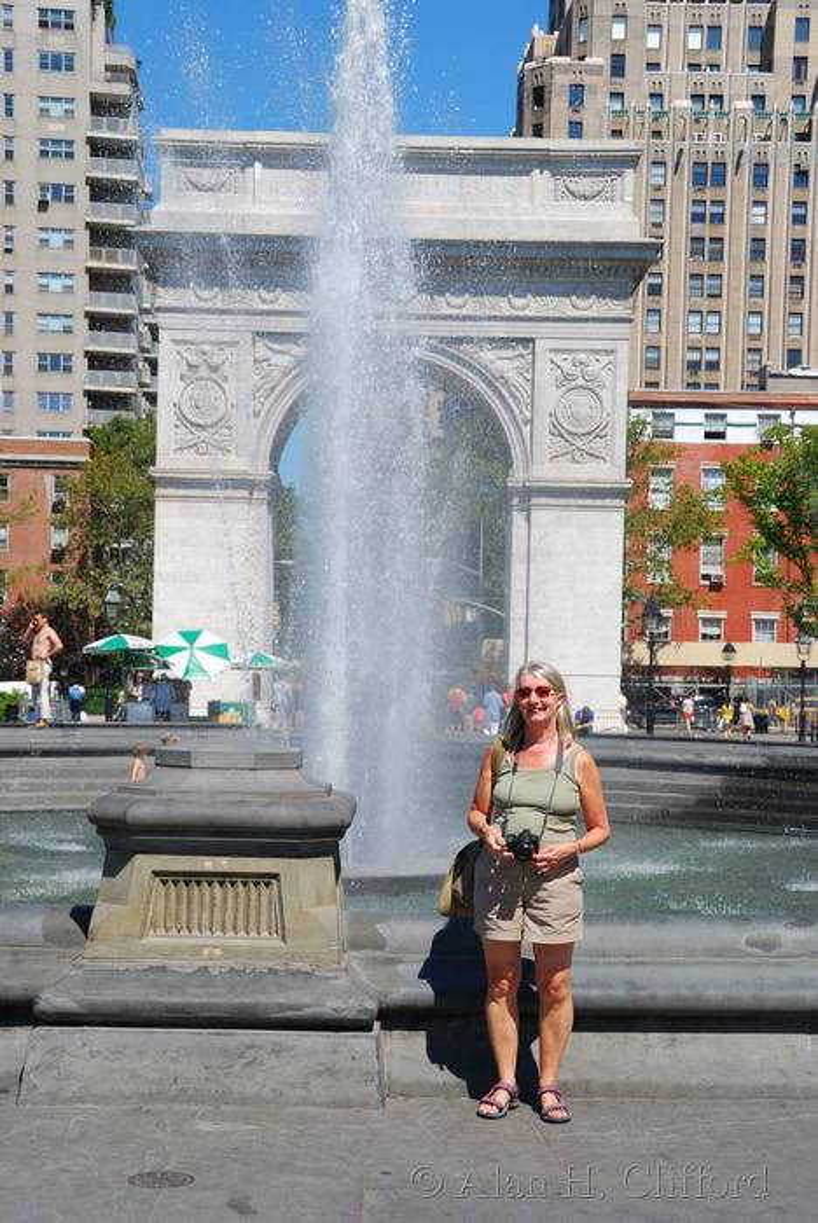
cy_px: 612
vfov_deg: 36.8
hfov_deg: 25.1
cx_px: 409
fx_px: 1837
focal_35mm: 54
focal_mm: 36
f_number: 6.3
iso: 100
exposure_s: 1/400
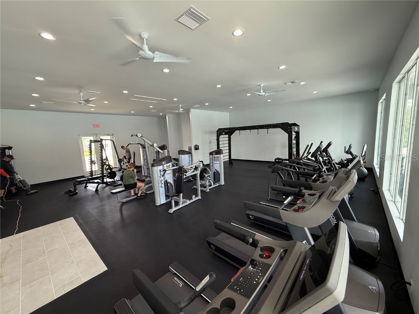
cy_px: 157
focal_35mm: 14
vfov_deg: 85.7
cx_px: 210
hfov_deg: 102.1
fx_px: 169
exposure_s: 1/120
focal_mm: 2.22
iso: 200
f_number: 2.2
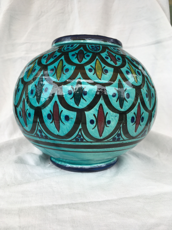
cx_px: 86
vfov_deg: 61.7
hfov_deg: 48.2
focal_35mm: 29
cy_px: 115
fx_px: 192
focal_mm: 4.15
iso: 25
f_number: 2.2
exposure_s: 1/371
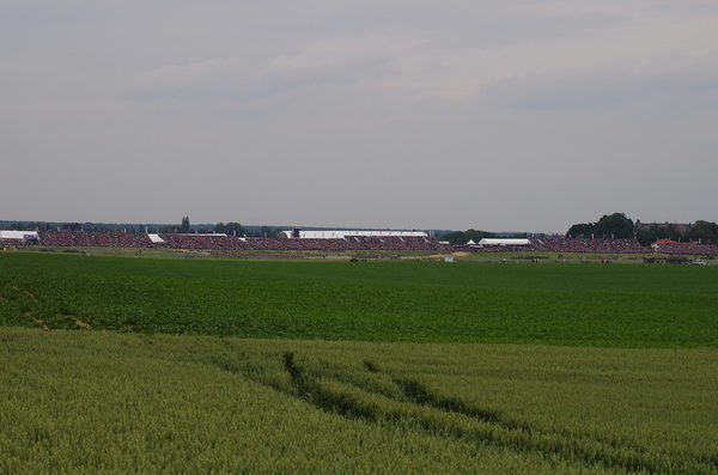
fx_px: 2089
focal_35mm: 105
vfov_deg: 13.0
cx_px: 359
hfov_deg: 19.5
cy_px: 238
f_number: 11
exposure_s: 1/125
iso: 400
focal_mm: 70
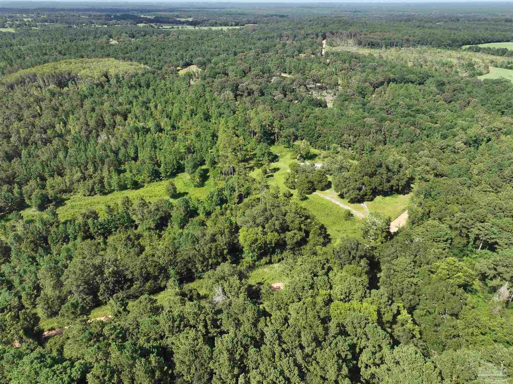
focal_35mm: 24
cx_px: 256
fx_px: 356
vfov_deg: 56.8
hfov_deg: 71.6
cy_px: 192
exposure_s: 1/1000
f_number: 2.8
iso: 100
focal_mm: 12.29
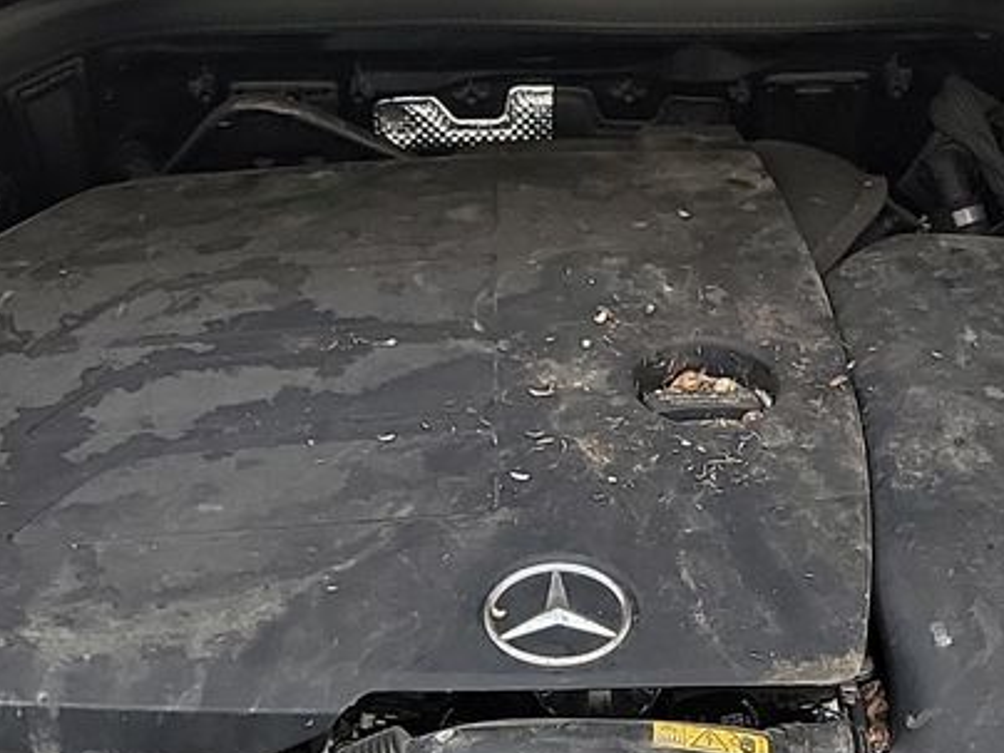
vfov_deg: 15.1
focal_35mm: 95
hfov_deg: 20.6
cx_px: 577
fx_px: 2755
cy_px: 887
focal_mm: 6.7
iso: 81
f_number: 1.8
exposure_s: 1/59
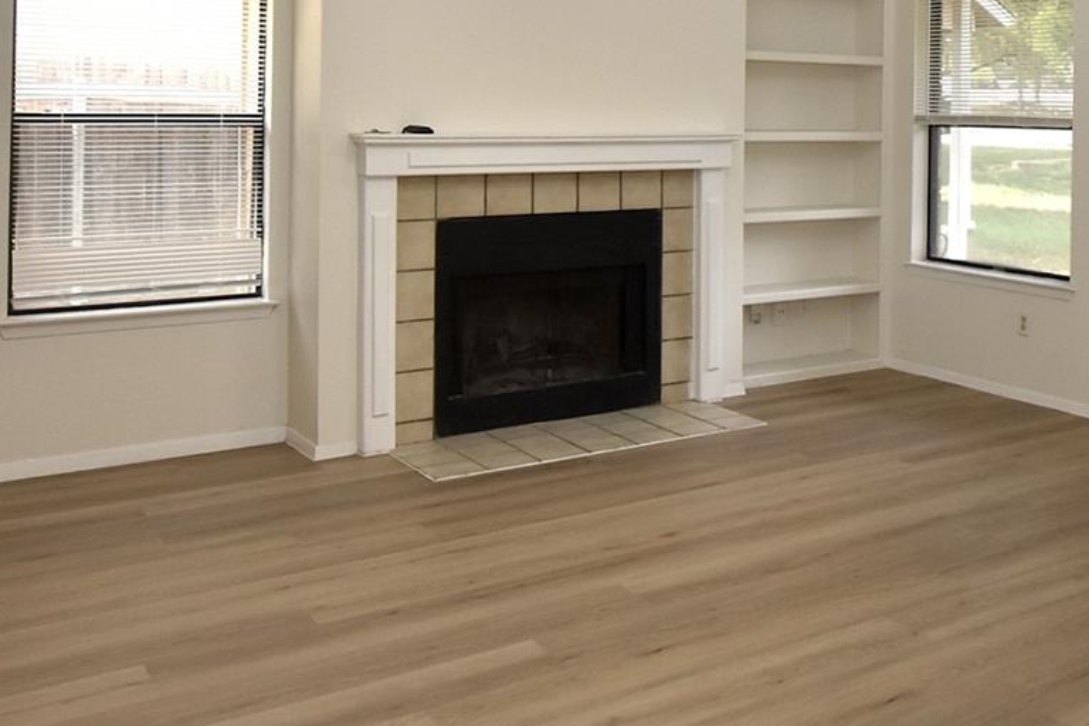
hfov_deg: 44.0
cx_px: 988
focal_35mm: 40
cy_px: 103
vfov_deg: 32.1
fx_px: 1210
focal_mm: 10
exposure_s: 1/200
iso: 640
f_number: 5.6
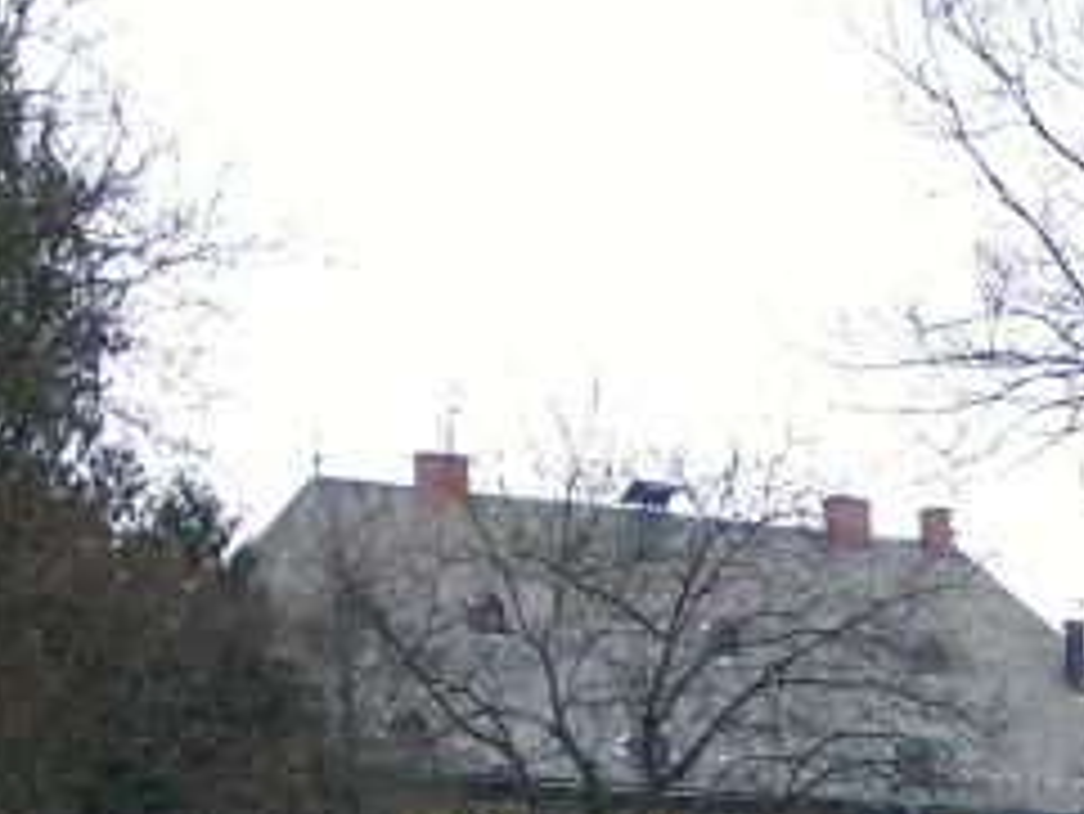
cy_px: 863
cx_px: 684
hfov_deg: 17.4
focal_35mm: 113
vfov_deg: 12.9
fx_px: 3540
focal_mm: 7.13
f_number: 2
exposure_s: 1/43.8
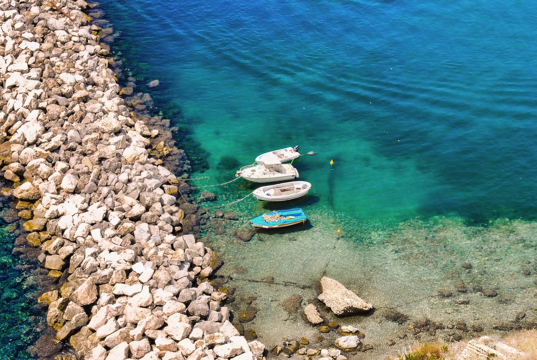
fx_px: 1232
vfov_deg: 16.6
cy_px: 180
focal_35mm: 82
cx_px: 268
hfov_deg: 24.6
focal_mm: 55
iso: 200
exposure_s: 1/60
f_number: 22
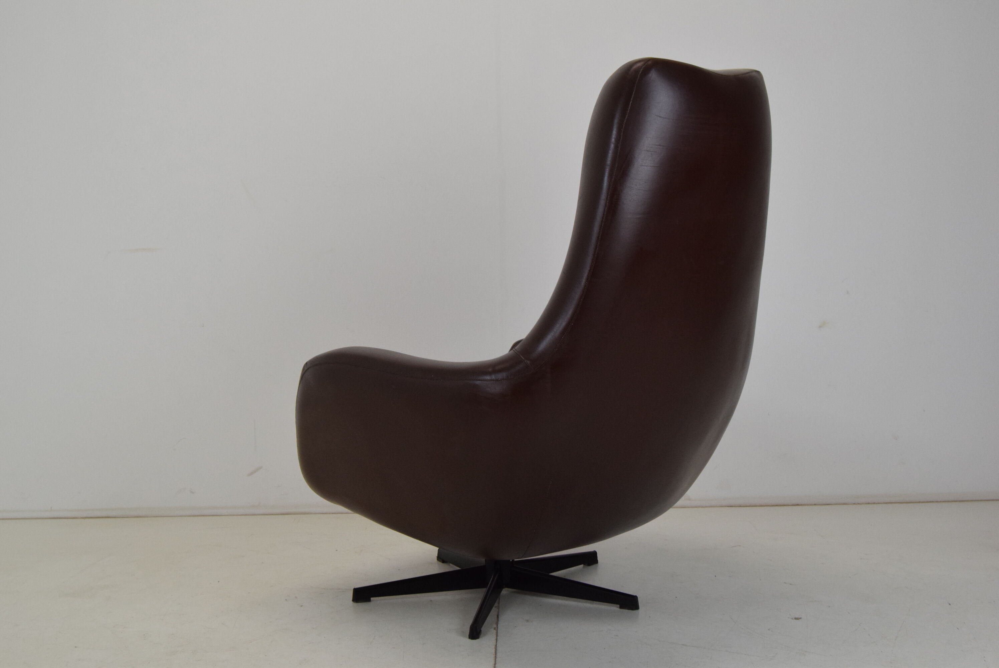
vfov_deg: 29.9
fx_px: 1250
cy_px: 334
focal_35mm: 45
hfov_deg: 43.6
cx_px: 500
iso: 1600
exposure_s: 1/320
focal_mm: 30
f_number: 9
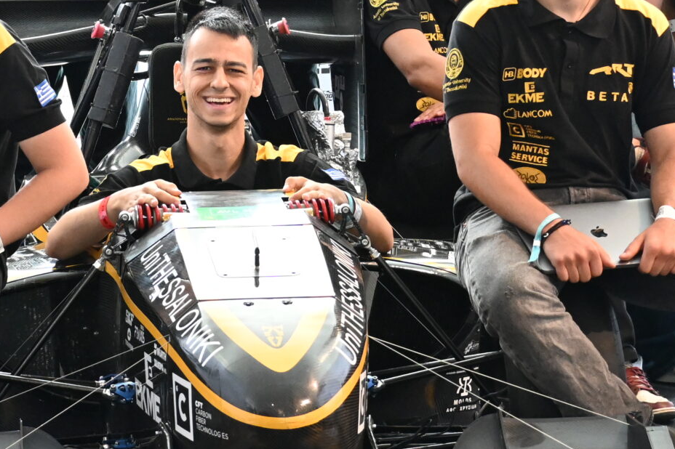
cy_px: 2
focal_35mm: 207
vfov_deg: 6.6
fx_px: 3880
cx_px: 207
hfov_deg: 9.9
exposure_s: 1/125
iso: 2800
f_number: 4.5
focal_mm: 50
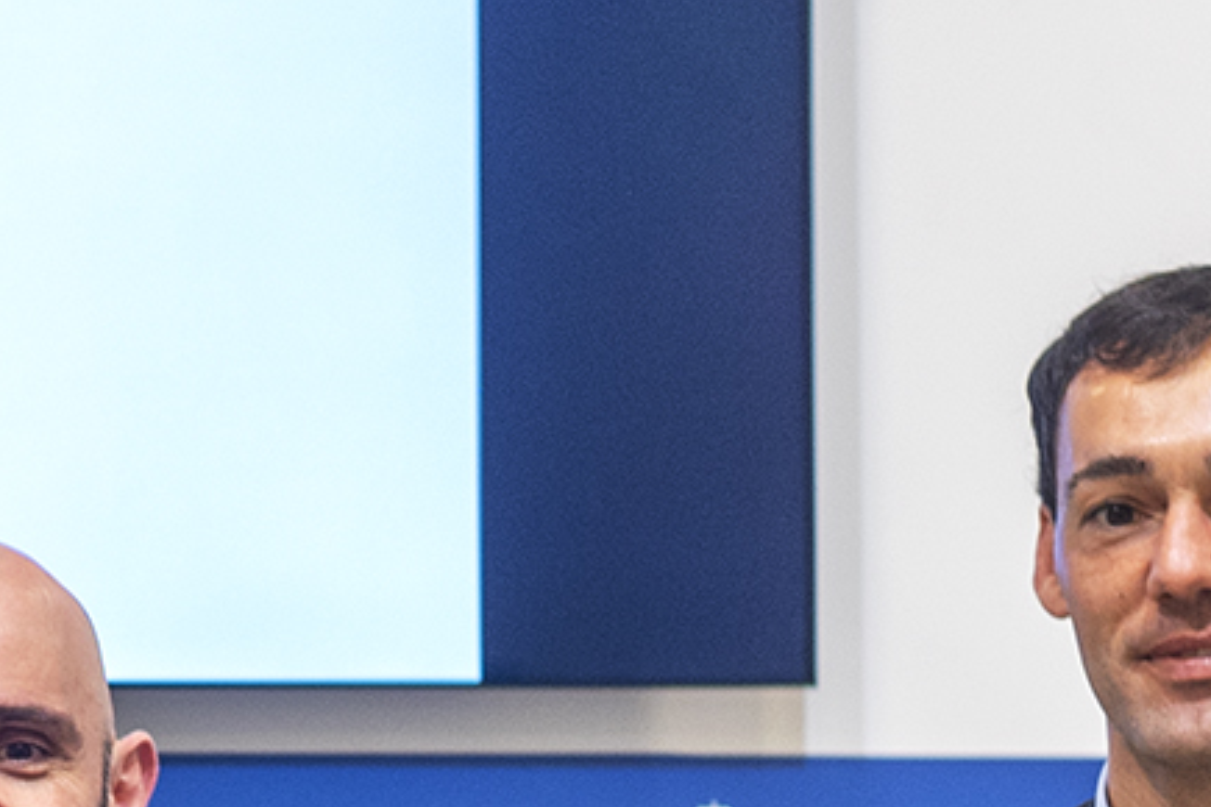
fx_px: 6391
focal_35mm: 190
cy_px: 1006
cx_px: -997
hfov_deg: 10.2
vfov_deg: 7.2
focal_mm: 35
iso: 1000
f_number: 4
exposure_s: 1/160
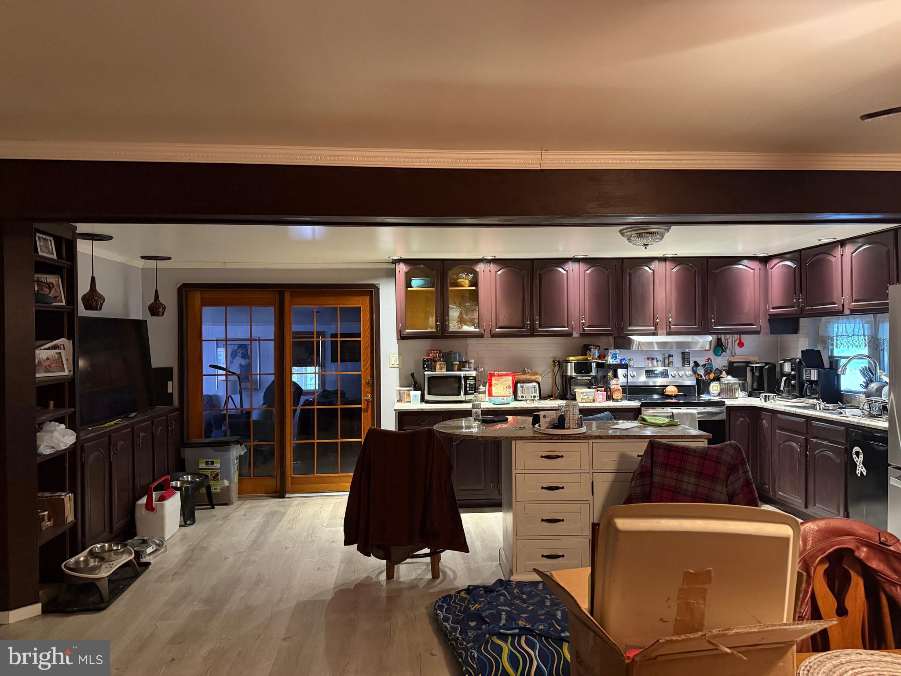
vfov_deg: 56.8
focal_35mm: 24
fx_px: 625
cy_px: 338
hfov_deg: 71.6
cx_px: 450
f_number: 1.78
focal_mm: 6.76
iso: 1000
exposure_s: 1/40
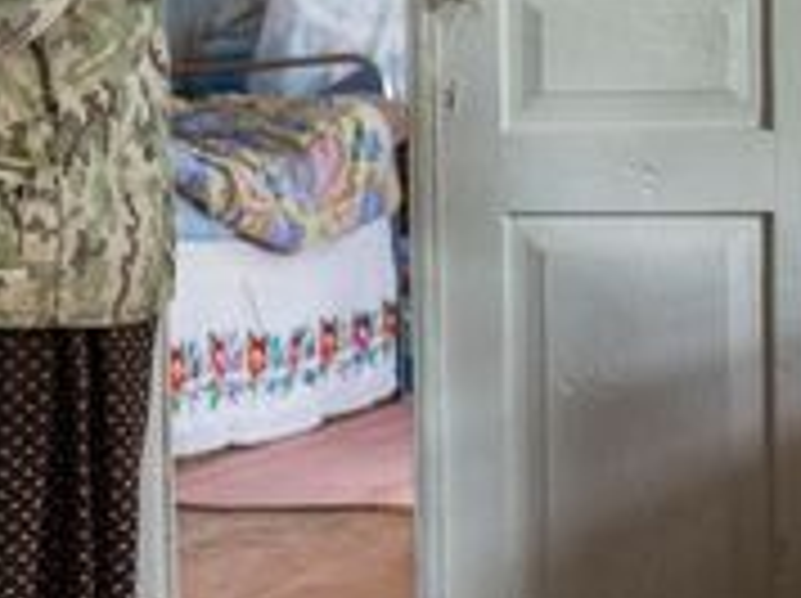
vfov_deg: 14.1
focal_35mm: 104
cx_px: 90
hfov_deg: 18.6
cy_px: 99
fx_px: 2403
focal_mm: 24
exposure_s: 1/100
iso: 2800
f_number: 3.2
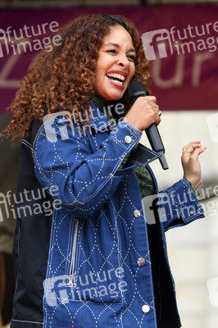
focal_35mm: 160
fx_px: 1456
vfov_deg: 12.8
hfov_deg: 8.6
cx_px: 109
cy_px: 164
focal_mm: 160
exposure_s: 1/800
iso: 640
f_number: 4.5
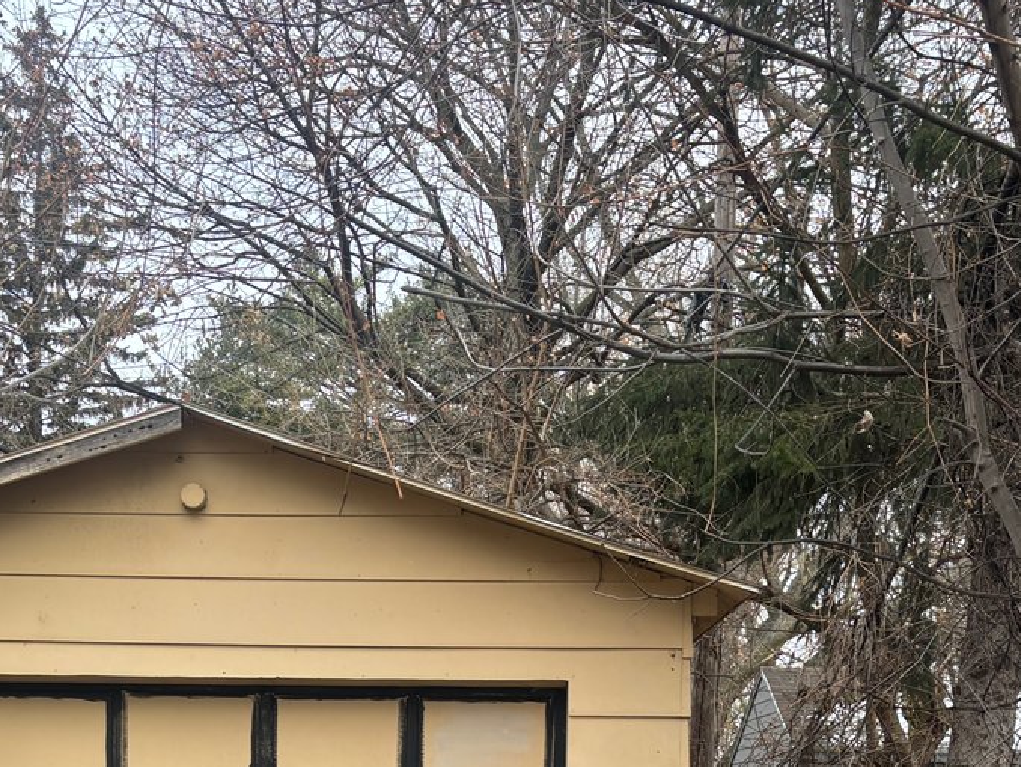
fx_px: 1711
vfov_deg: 23.9
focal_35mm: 58
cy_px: 813
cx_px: 365
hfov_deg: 33.0
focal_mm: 5.96
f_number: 1.6
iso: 40
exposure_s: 1/211
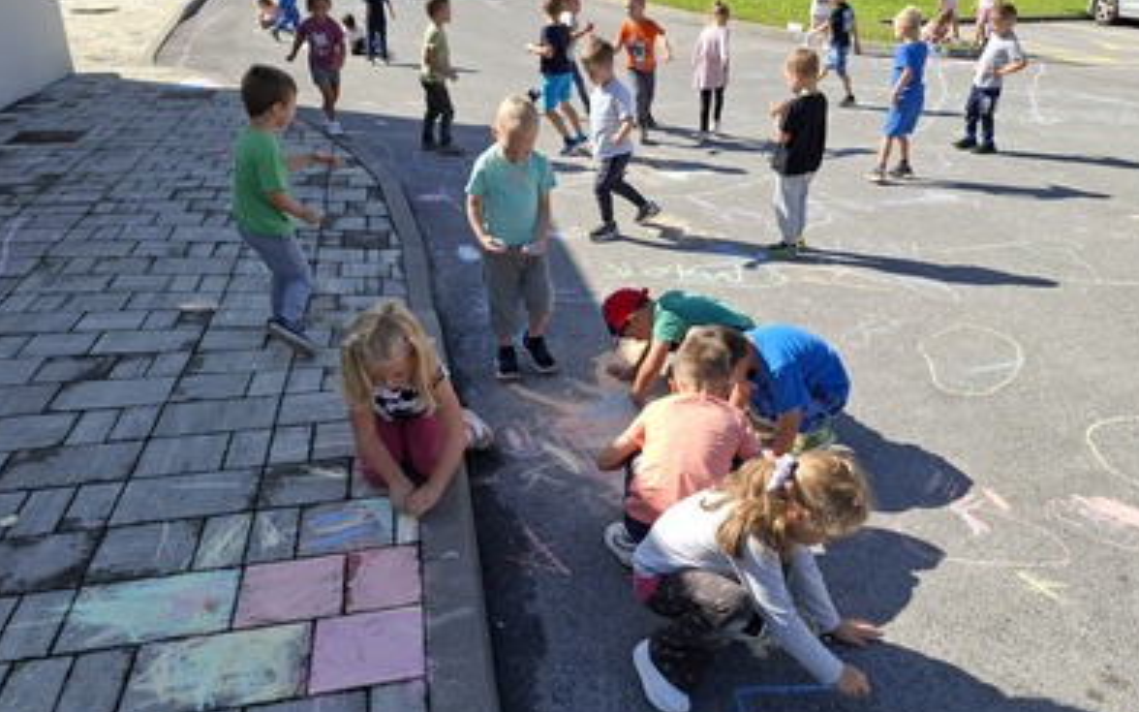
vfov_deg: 44.5
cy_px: 337
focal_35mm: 28
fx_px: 869
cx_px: 625
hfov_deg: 66.3
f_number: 1.8
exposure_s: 1/1416
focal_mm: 5.54
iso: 50
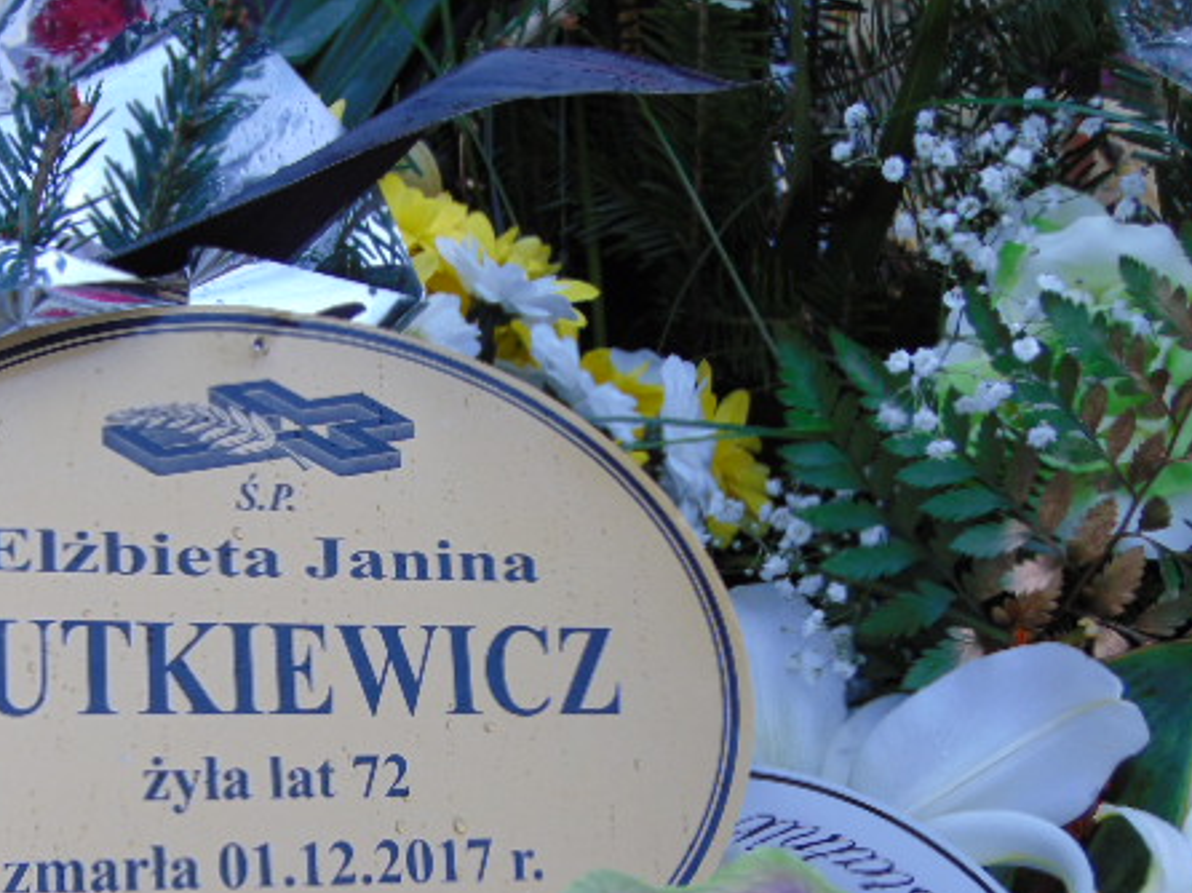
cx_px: 377
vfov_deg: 25.9
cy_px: 634
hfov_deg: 34.0
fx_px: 1927
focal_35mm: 56
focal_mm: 6.9
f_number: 3.3
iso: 80
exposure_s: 1/100
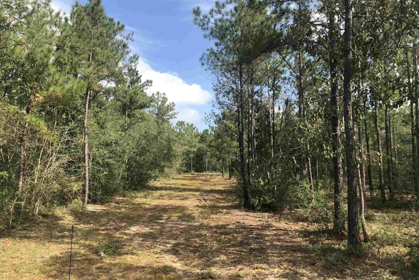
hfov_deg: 61.9
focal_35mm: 30
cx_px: 209
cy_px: 141
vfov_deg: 43.6
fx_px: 349
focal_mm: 3.99
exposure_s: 1/1043
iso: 20
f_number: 1.8
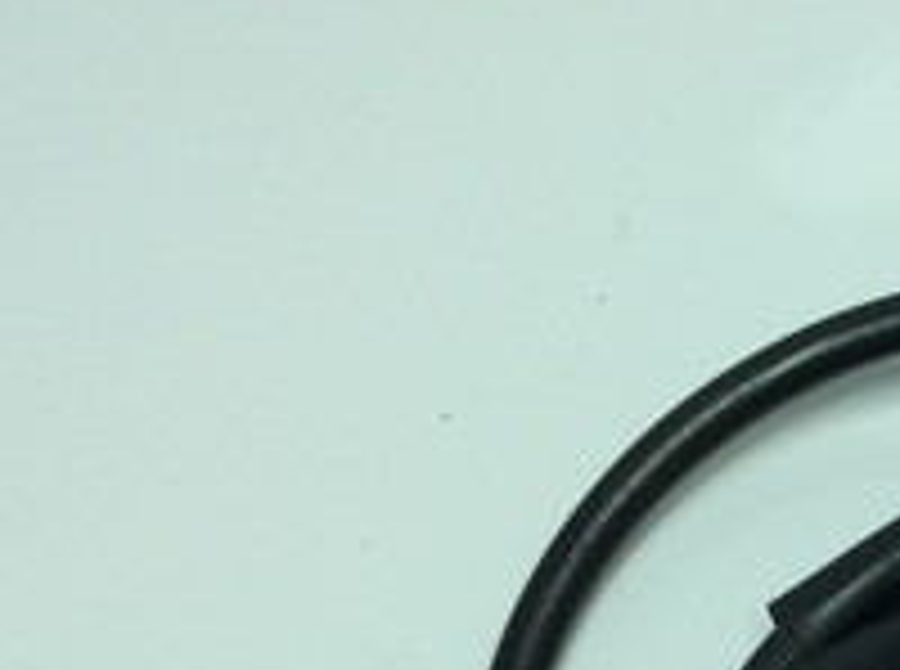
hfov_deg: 19.4
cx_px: 1062
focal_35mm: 96
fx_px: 2490
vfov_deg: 14.4
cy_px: 989
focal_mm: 3.3
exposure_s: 1/510
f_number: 2.4
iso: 32
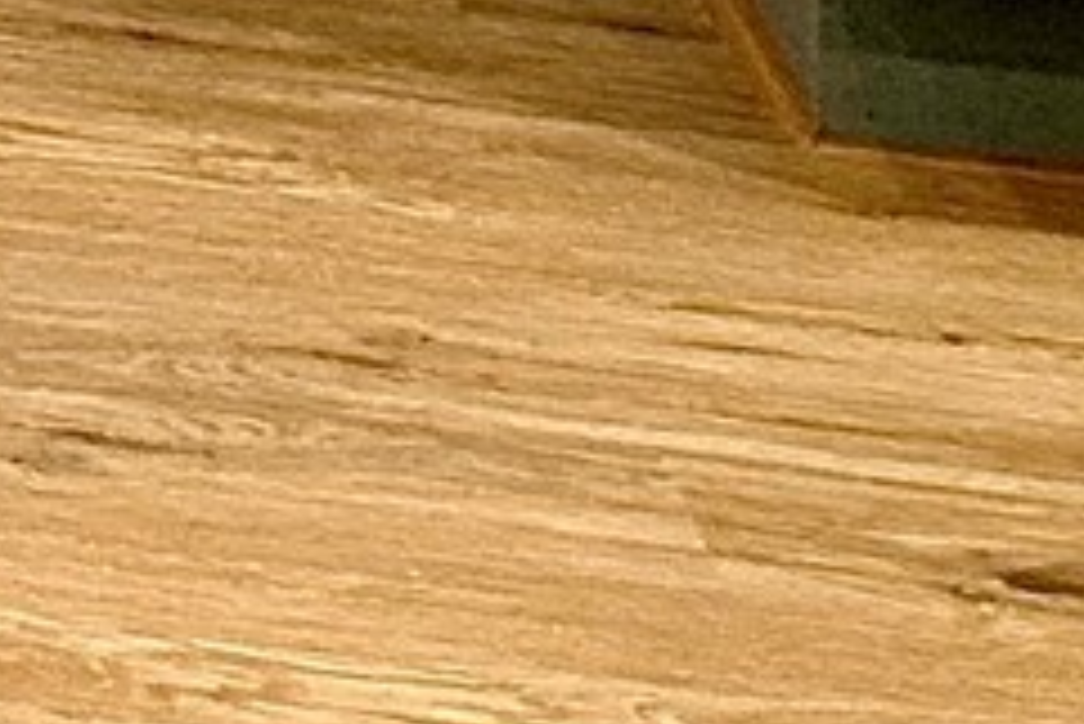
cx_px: -2870
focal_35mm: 199
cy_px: -2168
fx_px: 5995
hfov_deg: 7.8
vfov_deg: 5.9
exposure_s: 1/60
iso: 400
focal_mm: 6.86
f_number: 1.78
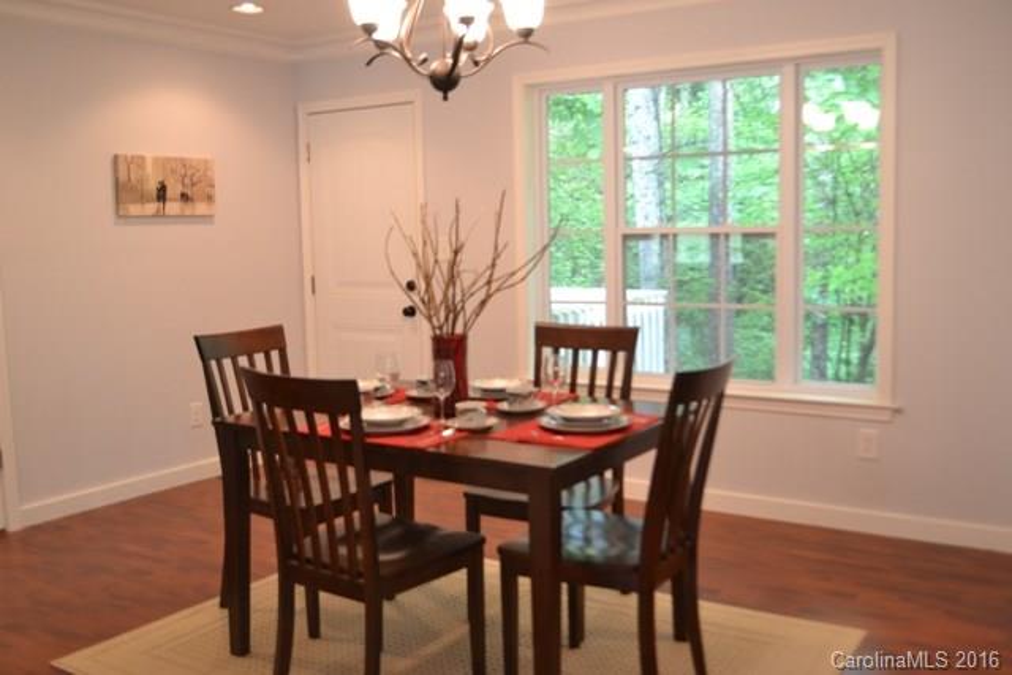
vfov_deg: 36.9
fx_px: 1012
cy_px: 338
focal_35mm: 36
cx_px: 506
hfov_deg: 53.1
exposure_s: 1/15
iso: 400
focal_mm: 24
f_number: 4
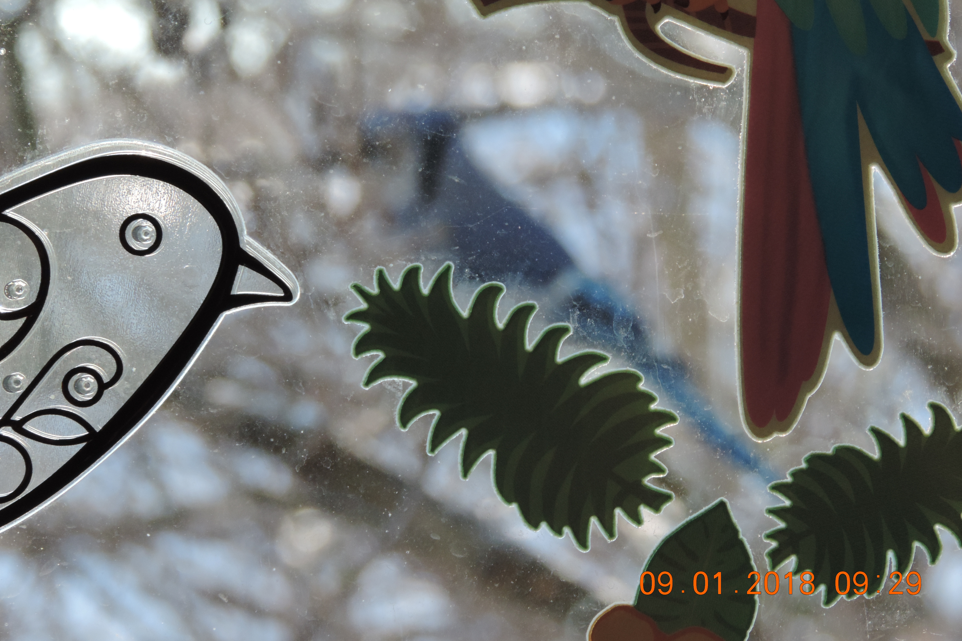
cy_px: 298
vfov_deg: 5.3
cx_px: 481
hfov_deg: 7.9
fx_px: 6974
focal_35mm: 261
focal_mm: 44.5
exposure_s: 1/200
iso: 280
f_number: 4.7
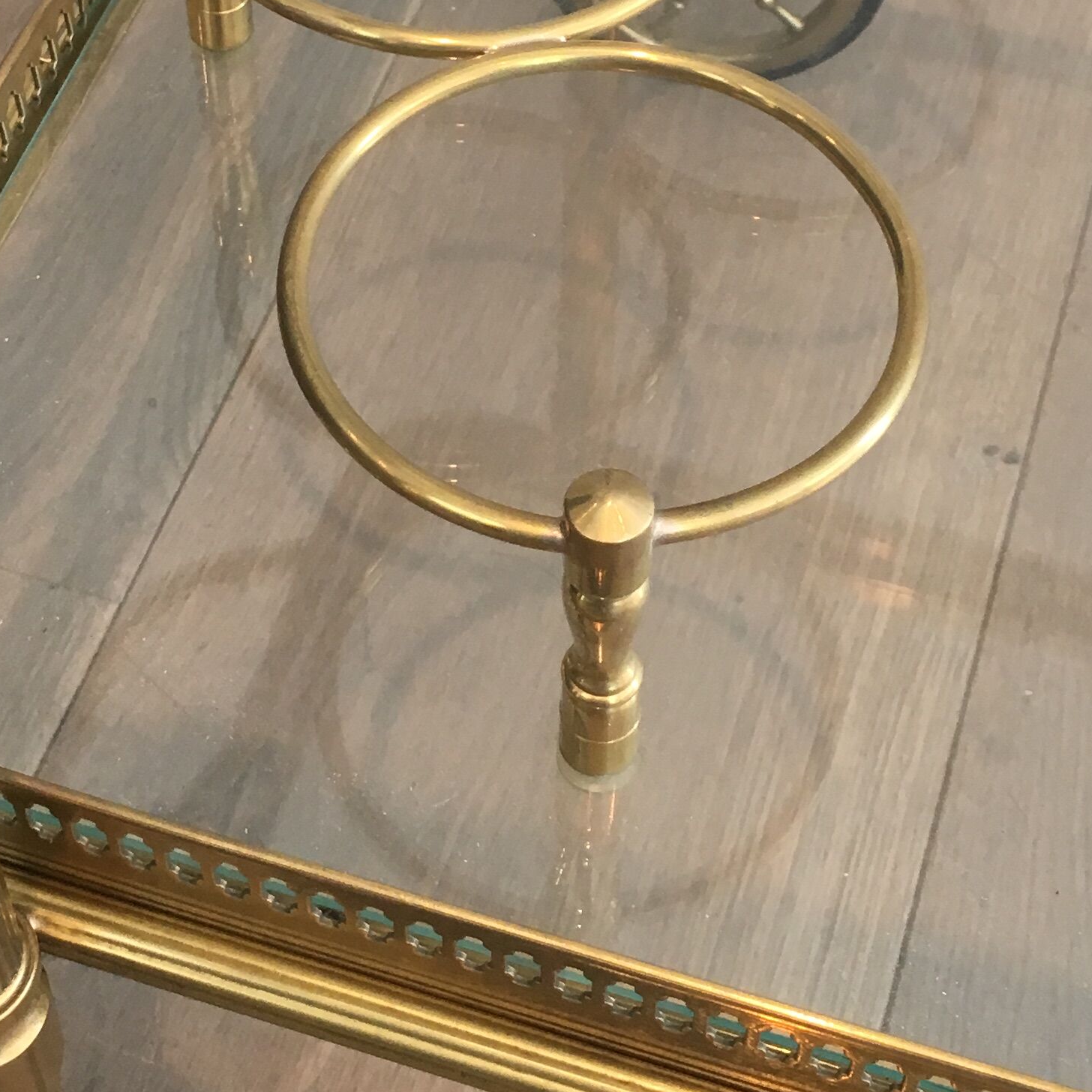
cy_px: 252
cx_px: 455
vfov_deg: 24.0
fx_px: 2534
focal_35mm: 71
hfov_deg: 24.3
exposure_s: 1/33
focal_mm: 4.15
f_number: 2.2
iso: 40
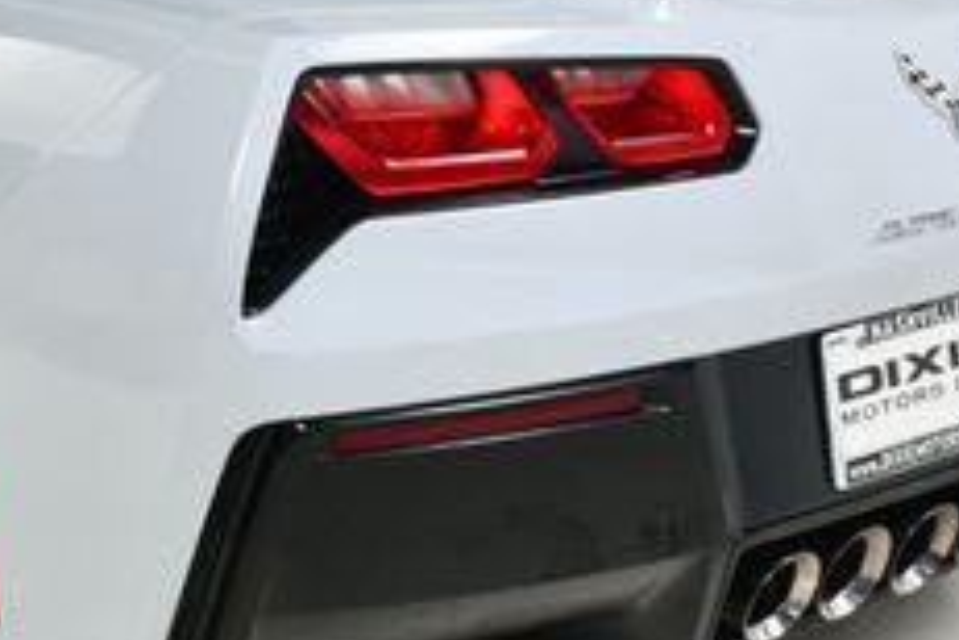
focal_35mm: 111
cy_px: 224
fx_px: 2957
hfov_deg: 18.0
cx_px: 25
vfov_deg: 12.3
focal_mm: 27
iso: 100
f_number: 13
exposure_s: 1/160
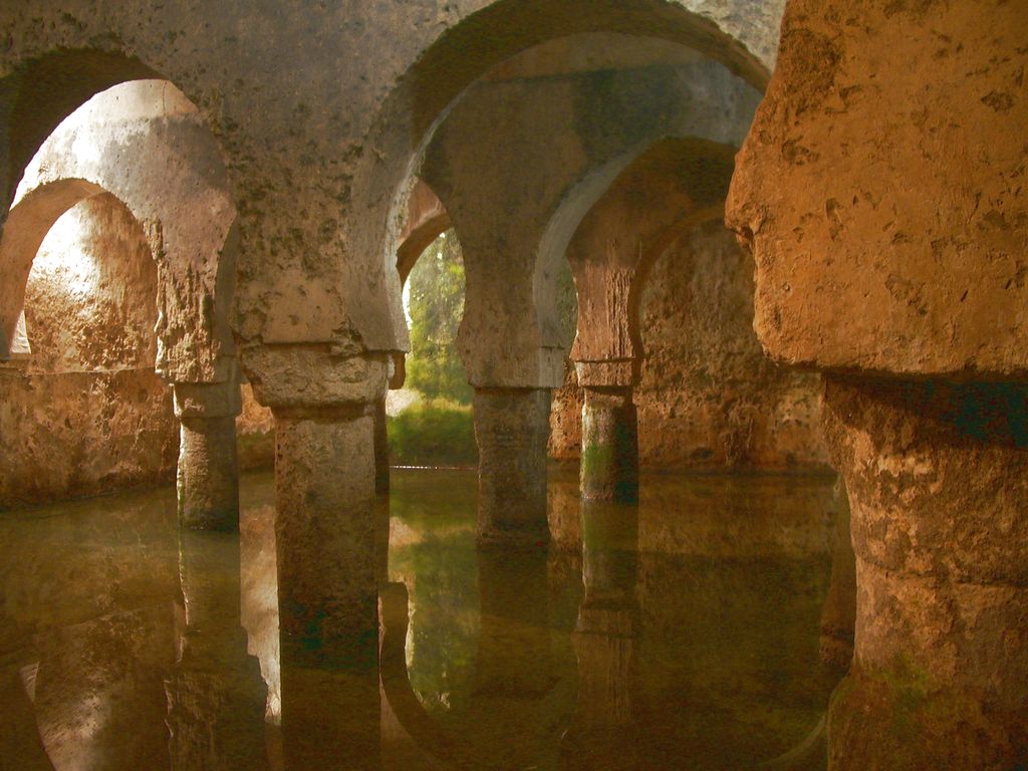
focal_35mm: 35
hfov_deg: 52.6
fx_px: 1039
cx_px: 514
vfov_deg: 40.7
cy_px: 386
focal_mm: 5.8
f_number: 2.6
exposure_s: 1
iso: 100
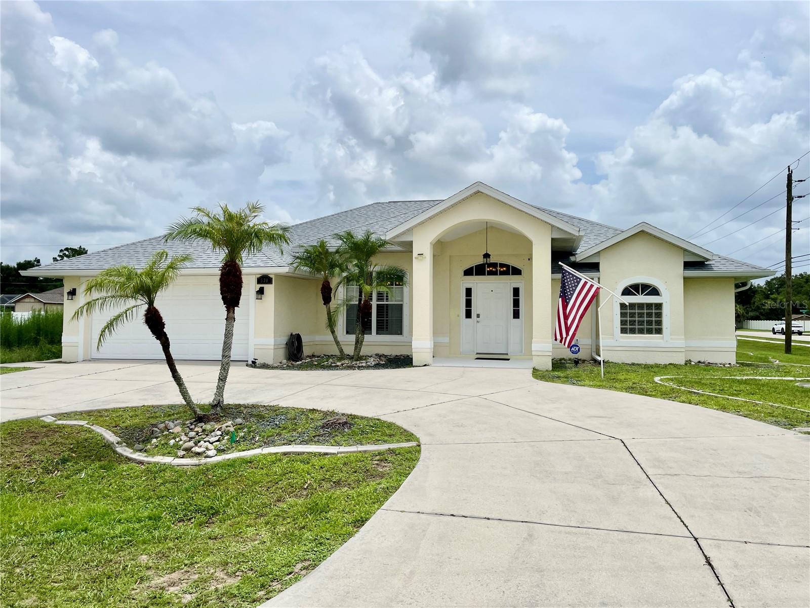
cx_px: 405
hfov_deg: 67.3
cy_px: 304
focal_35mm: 26
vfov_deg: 53.1
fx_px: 608
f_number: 1.6
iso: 32
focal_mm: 4.2
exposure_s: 1/9091
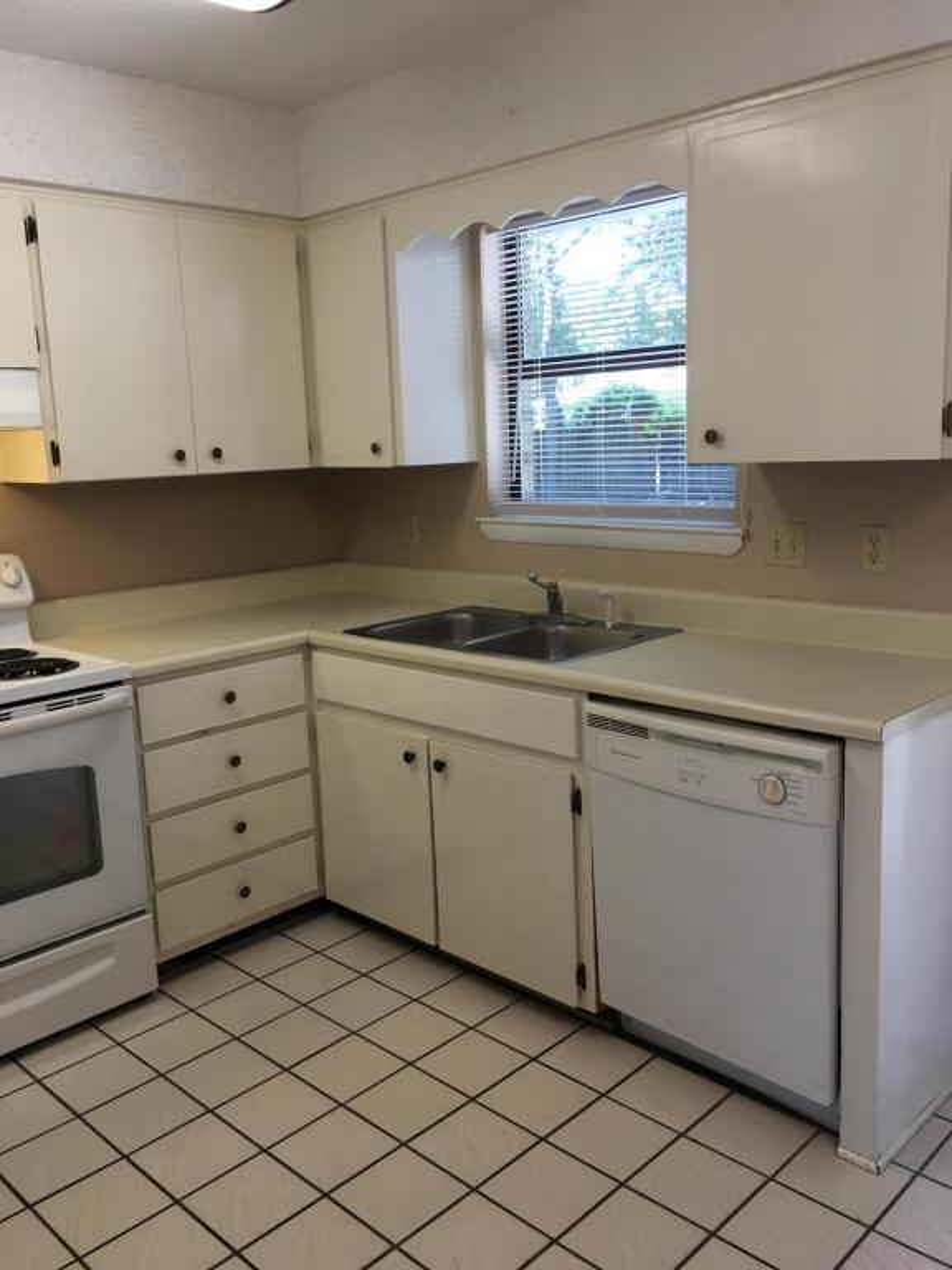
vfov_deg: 61.7
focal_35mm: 29
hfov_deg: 48.2
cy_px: 635
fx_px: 1063
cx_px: 476
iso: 32
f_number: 2.2
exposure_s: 1/30
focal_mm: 4.15
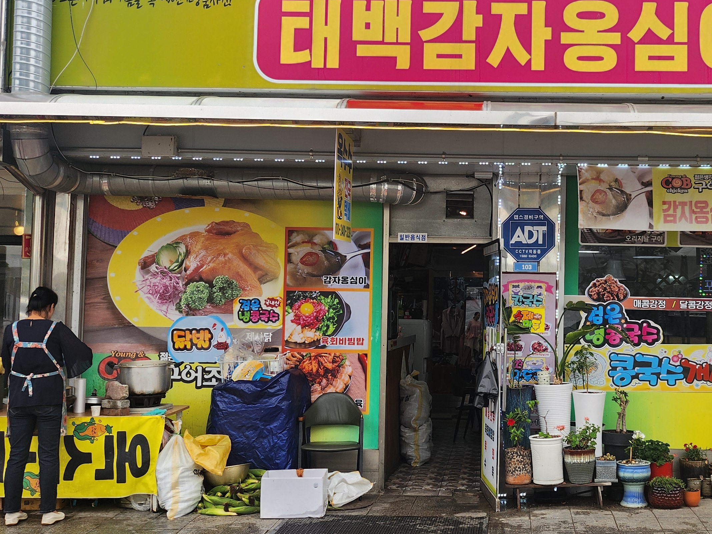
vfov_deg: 32.2
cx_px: 480
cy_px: 263
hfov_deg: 41.5
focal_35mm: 45
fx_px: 926
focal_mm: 5
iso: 50
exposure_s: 1/408
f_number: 1.8
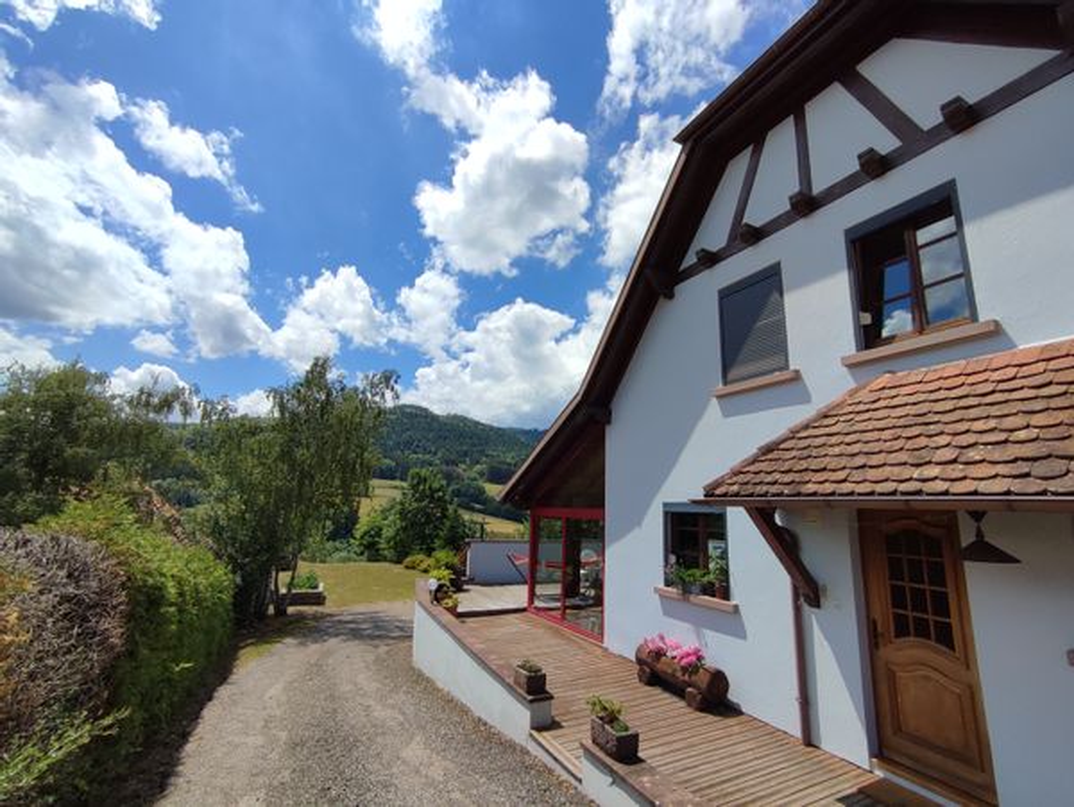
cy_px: 404
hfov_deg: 94.5
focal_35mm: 16
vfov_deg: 78.2
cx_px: 537
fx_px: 497
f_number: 2.2
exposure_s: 1/2150
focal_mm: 1.65
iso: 50
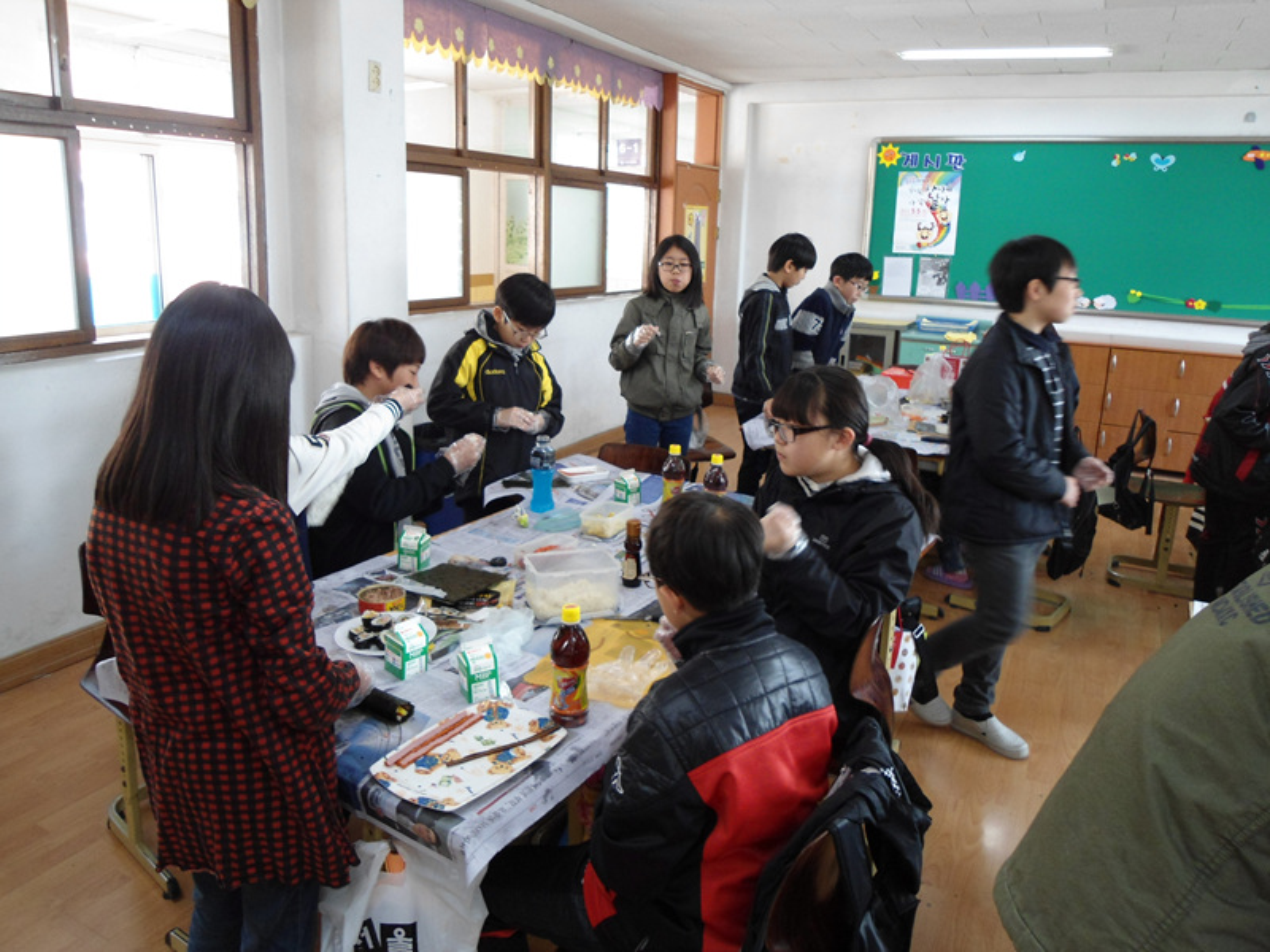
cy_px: 476
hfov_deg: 67.3
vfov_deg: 53.1
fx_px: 954
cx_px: 635
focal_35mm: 26
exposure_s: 1/30
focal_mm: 4.7
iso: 100
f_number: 2.8
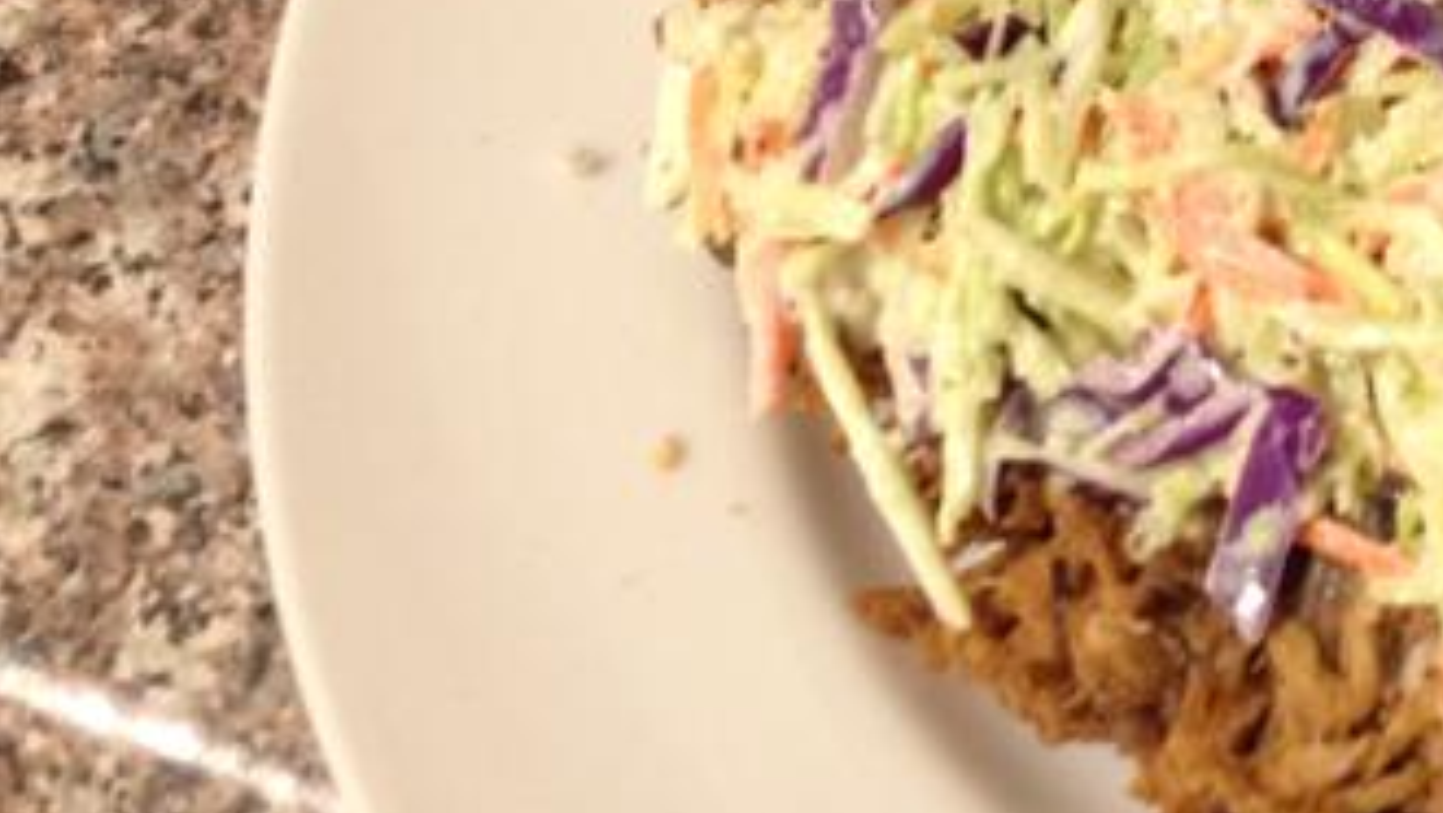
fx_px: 3981
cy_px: 15
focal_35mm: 104
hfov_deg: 19.0
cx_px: 1889
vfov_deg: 11.6
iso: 160
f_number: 2.4
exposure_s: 1/20
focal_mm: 4.28
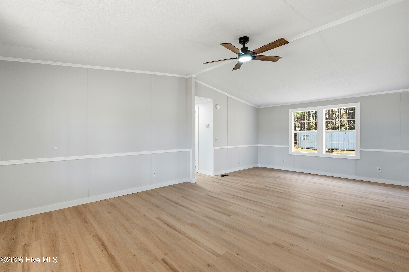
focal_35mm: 16
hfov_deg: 96.8
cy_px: 136
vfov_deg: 73.7
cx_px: 204
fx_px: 182
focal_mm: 16
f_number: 8
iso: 160
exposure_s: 1/400
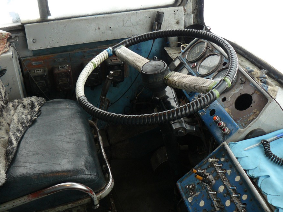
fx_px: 343
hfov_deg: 44.8
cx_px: 137
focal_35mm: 42
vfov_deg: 34.3
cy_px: 92
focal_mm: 6
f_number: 2.8
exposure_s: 1/30
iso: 100
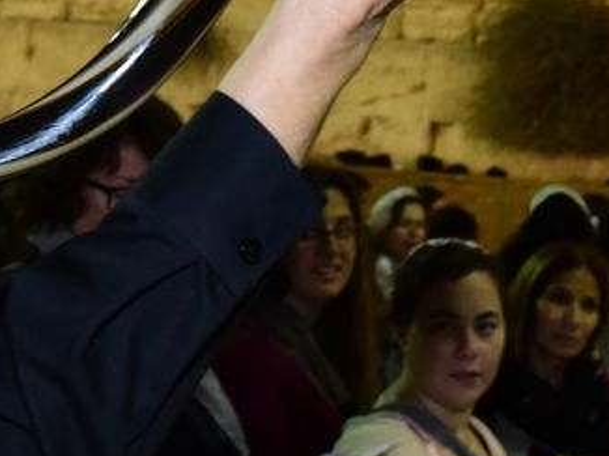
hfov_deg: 12.6
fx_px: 2760
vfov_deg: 9.4
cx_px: 318
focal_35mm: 157
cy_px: 3
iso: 3200
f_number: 7.1
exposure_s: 1/125
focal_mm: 38
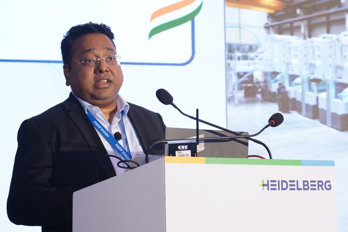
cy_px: 111
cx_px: 170
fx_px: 976
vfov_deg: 13.6
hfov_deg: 20.2
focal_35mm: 101
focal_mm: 64
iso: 2500
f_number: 5.6
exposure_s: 1/125
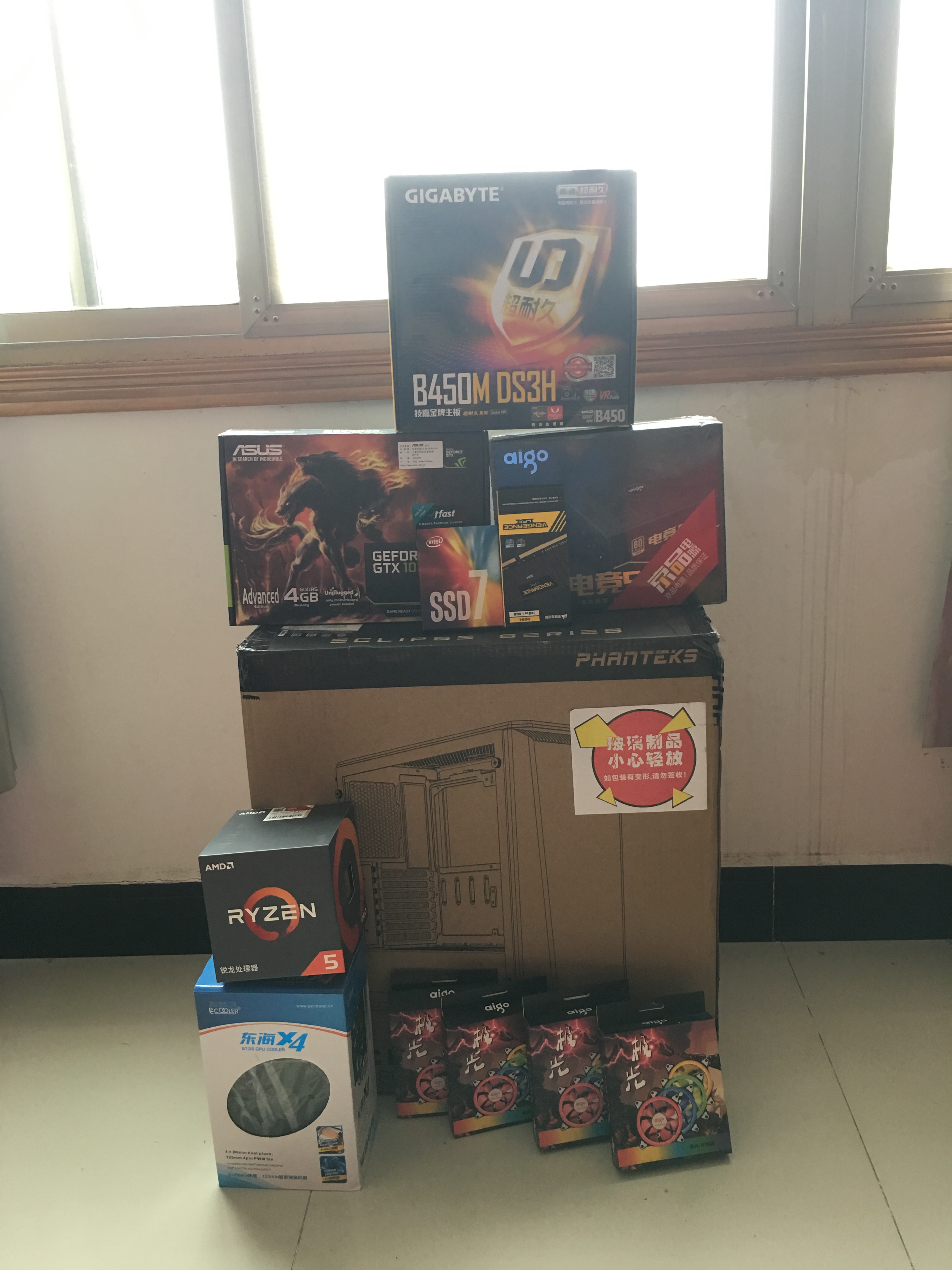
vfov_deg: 61.7
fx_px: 1063
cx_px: 476
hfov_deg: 48.2
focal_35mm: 29
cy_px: 635
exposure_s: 1/17
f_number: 2.2
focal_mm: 4.15
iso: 64
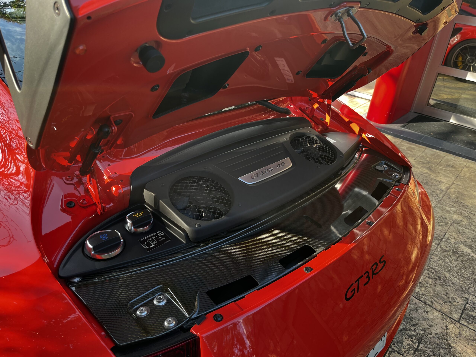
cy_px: 178
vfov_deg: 53.1
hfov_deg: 67.3
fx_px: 358
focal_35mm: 26
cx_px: 238
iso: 32
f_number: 1.6
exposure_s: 1/122
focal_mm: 5.1
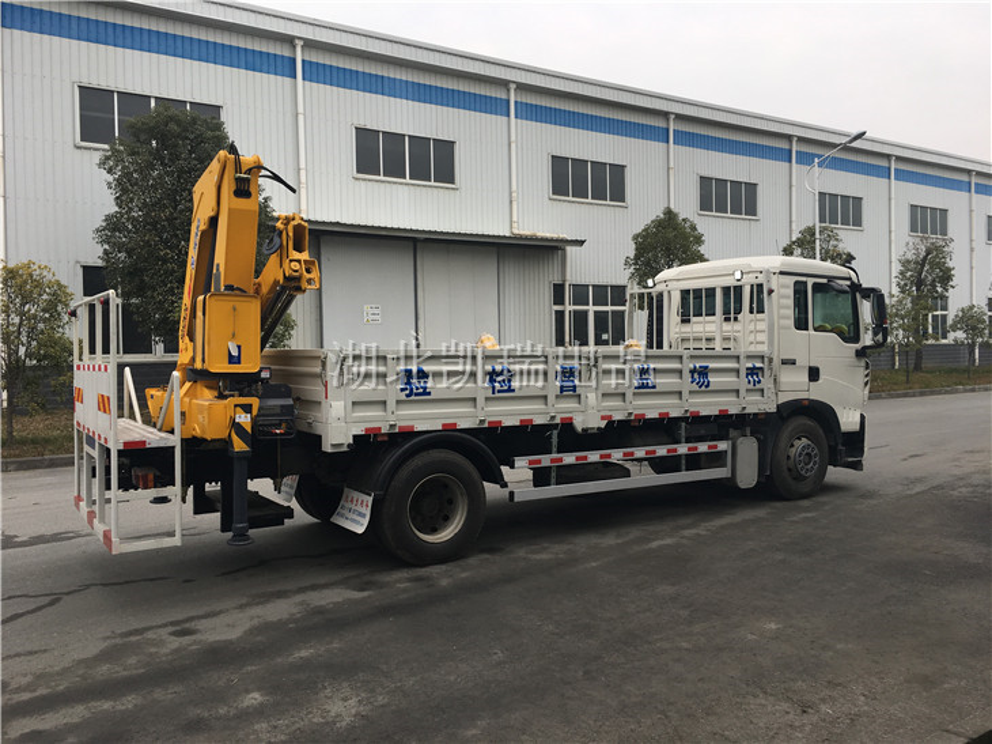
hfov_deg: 61.7
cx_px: 496
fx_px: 831
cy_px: 372
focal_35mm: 29
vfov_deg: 48.2
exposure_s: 1/413
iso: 25
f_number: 2.2
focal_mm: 4.15
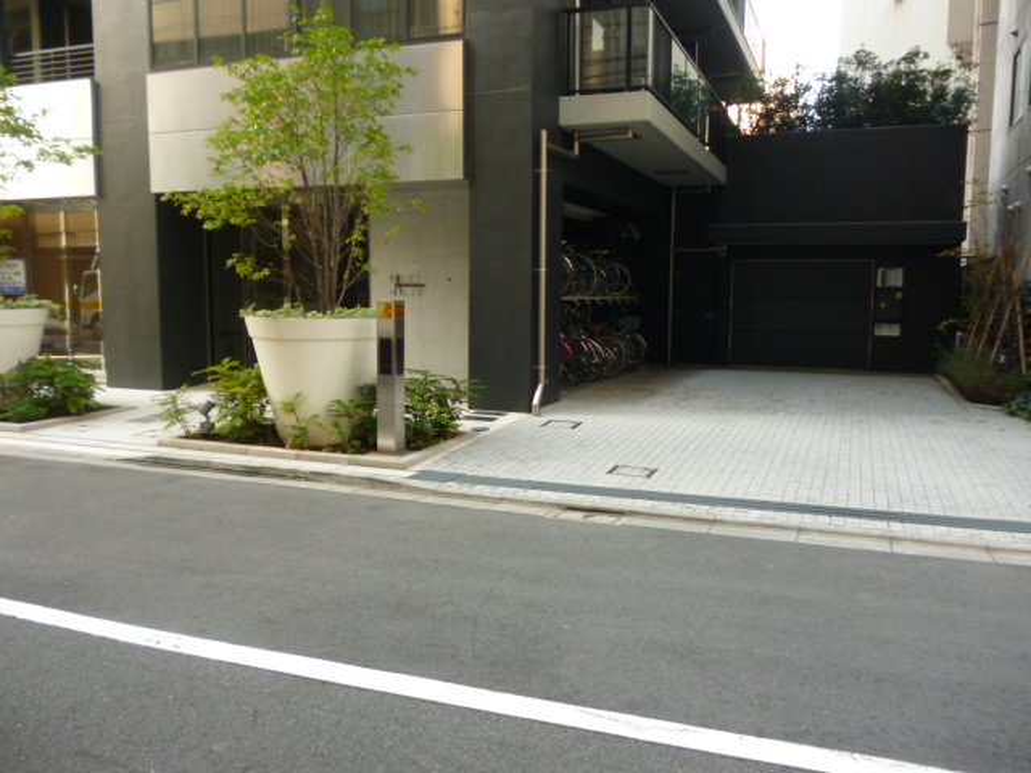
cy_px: 386
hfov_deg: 63.4
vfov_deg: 49.7
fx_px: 834
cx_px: 516
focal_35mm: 28
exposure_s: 1/60
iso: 250
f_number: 3.1
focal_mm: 5
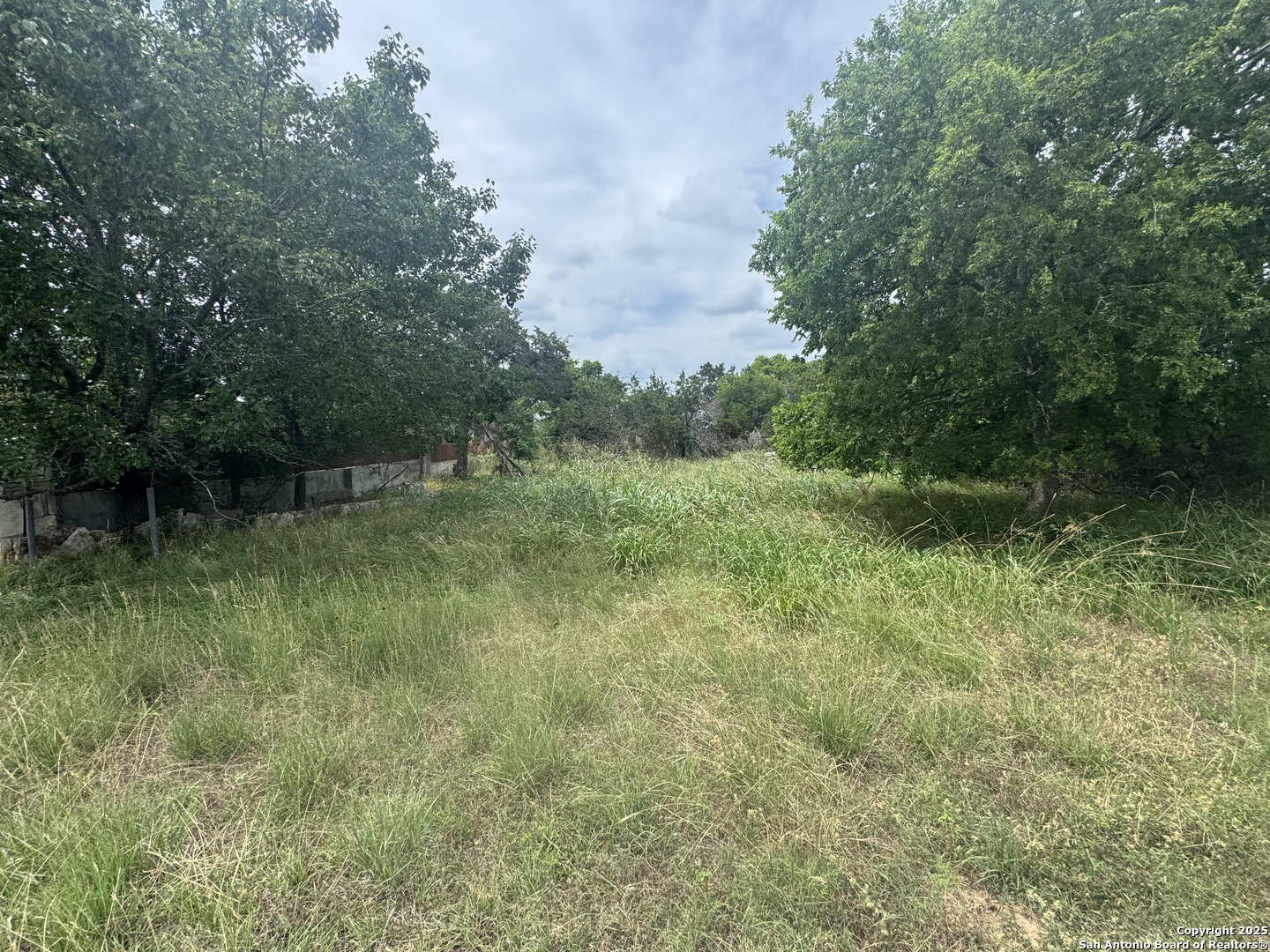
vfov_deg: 85.7
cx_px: 635
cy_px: 476
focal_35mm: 14
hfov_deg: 102.1
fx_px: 514
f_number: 2.2
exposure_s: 1/1143
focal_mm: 2.22
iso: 50
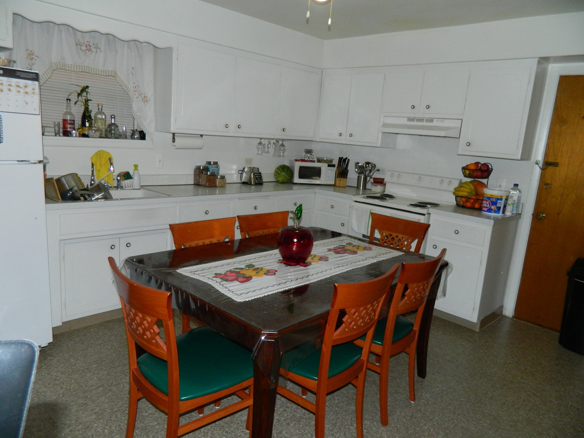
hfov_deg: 69.4
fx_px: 422
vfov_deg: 54.9
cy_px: 219
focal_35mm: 25
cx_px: 292
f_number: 3.1
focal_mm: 4.5
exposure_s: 1/30
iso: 200
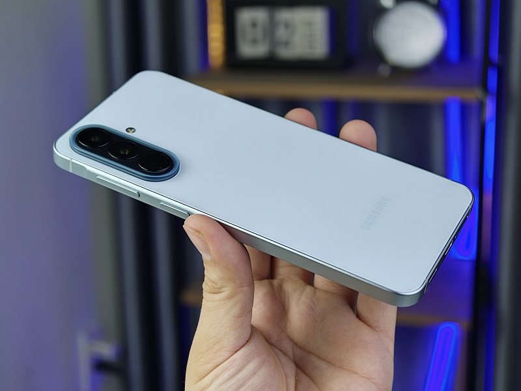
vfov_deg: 21.0
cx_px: 260
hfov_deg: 27.8
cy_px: 196
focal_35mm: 70
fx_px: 1054
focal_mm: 16.53
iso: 320
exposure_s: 1/50
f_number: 2.1
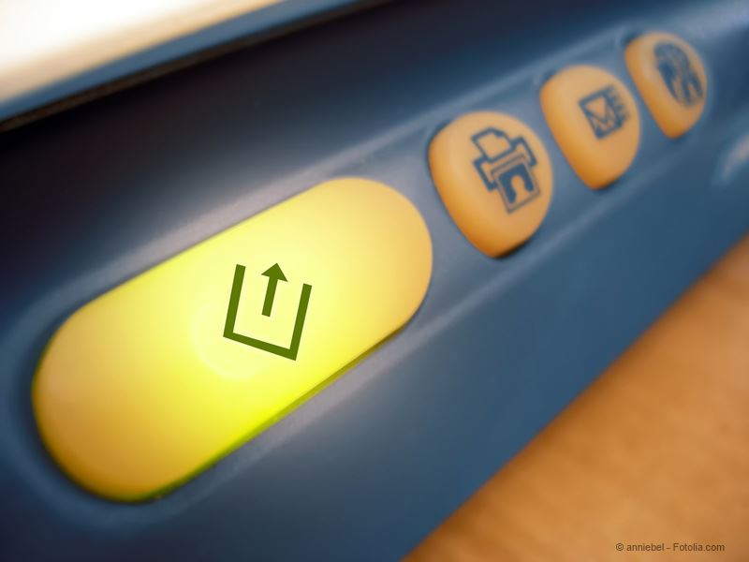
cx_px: 374
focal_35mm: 36
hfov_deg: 51.4
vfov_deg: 39.7
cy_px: 281
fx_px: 779
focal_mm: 7.5
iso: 64
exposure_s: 1/1.67
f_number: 2.7
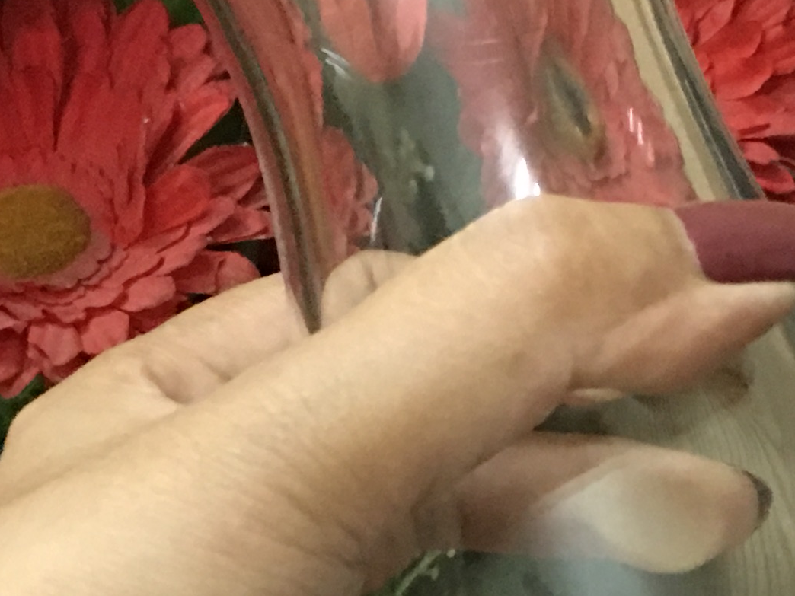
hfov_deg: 17.5
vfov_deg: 13.0
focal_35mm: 112
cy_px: 660
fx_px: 2572
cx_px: 527
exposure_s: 1/8
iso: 160
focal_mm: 4.15
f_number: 2.2
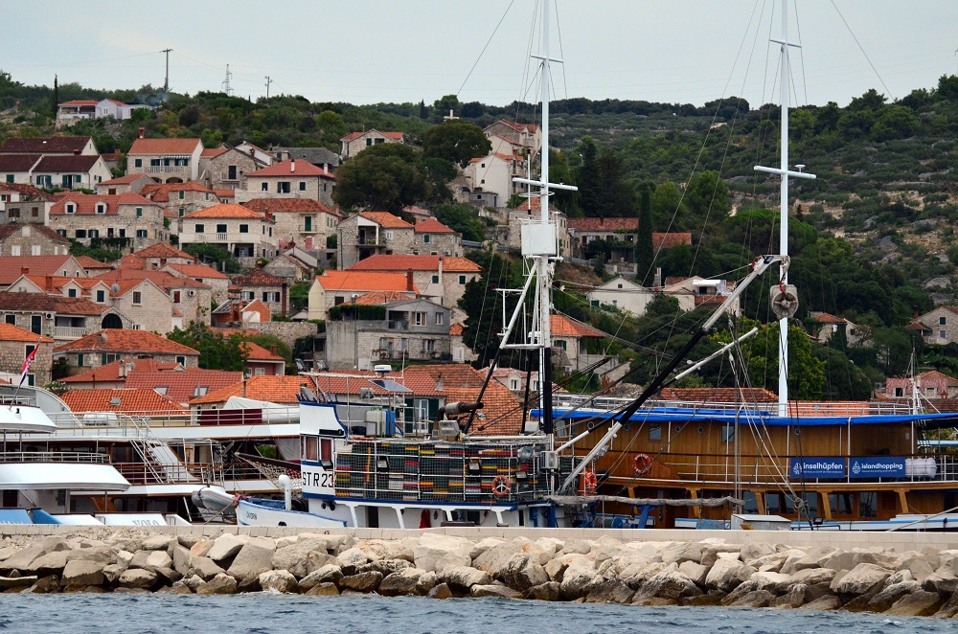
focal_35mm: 183
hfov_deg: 11.3
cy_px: 317
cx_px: 479
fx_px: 4859
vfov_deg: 7.5
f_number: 4.8
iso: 2000
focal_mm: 122
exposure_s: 1/4000
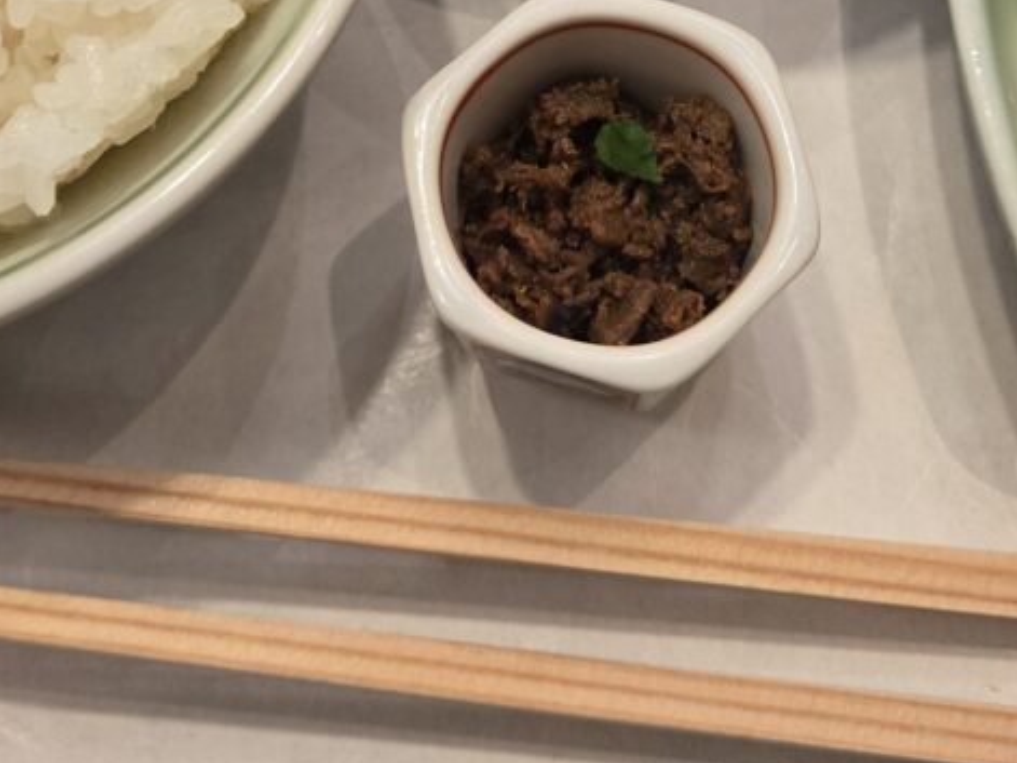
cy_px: -56
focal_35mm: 50
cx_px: 535
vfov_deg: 26.9
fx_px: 1469
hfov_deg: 38.2
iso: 160
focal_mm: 5.4
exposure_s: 1/100
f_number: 1.8
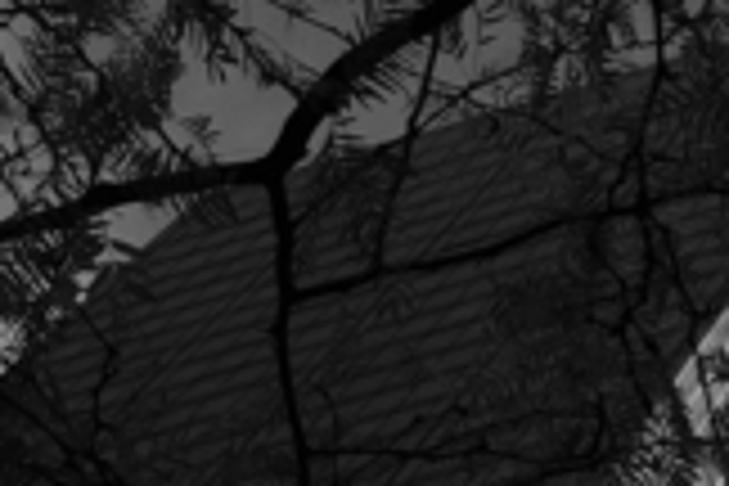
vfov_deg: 4.9
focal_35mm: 259
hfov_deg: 7.1
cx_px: 2228
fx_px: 5244
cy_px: 1683
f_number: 16
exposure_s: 1/125
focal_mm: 23
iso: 400
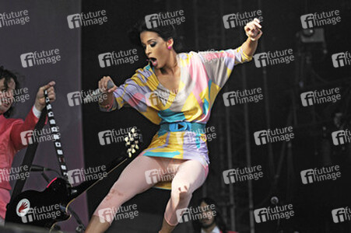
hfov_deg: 11.4
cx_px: 176
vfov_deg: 7.6
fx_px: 1754
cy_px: 116
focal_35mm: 180
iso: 400
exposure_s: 1/2500
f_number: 4
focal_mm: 120
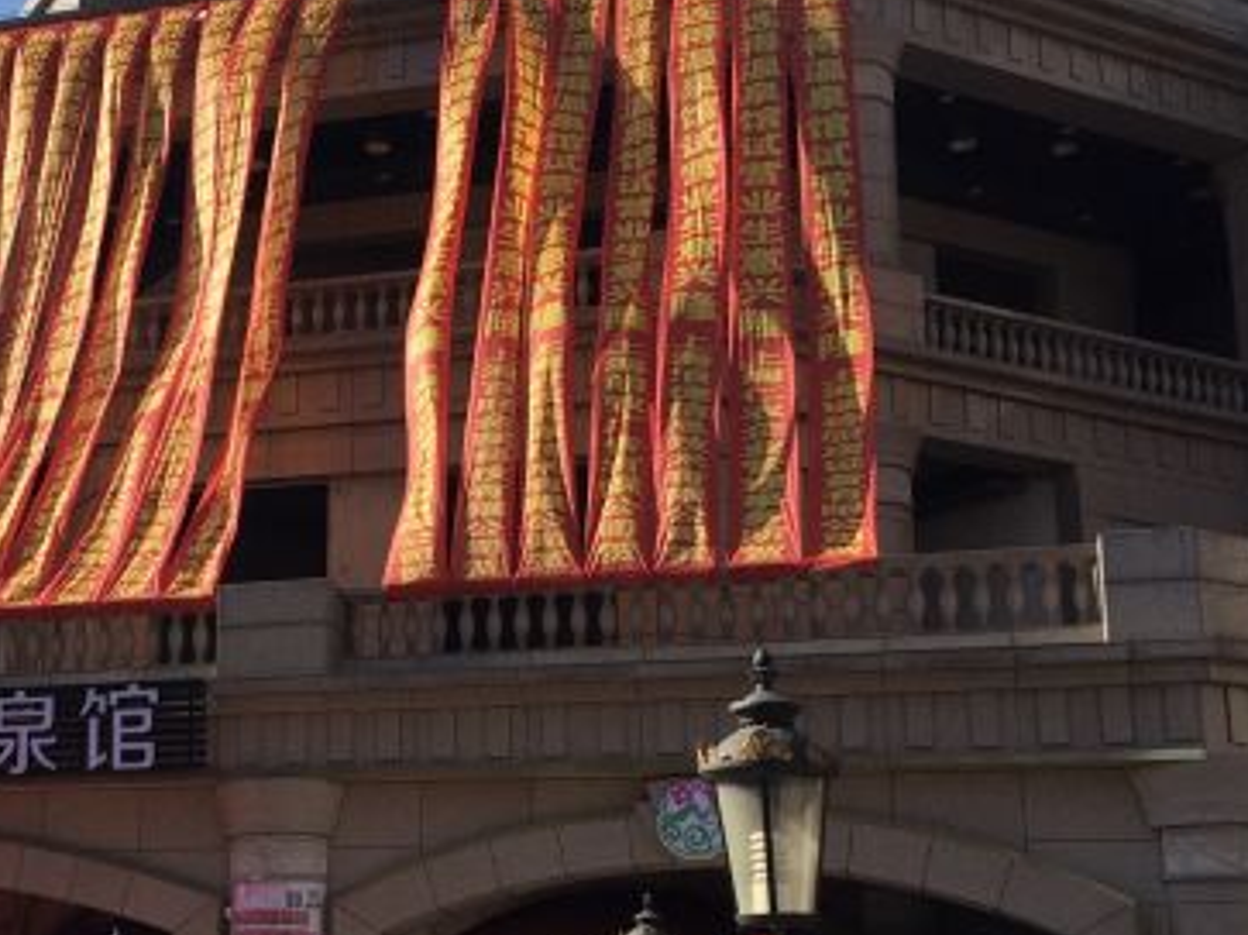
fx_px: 2018
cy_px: 572
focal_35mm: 56
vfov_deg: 26.0
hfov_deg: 33.3
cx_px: 237
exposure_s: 1/1799
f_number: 2.2
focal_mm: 4.15
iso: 32
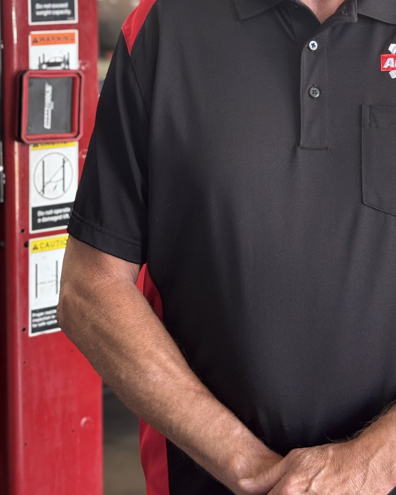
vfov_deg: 18.5
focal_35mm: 102
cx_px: 283
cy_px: 46
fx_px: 1494
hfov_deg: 15.1
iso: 50
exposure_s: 1/120
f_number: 1.6
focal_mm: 5.96
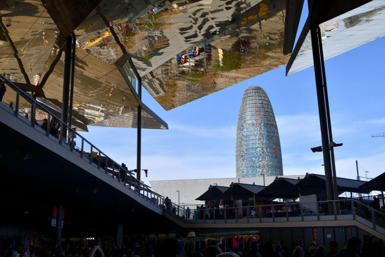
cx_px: 192
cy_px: 128
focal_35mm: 42
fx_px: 449
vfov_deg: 31.9
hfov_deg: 46.4
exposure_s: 1/320
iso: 100
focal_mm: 42
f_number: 9
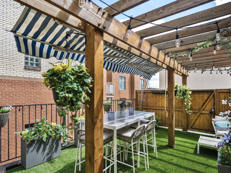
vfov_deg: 67.1
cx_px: 111
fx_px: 131
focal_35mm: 20
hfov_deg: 83.0
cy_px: 87
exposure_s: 1/200
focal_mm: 17.5
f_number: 9
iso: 200
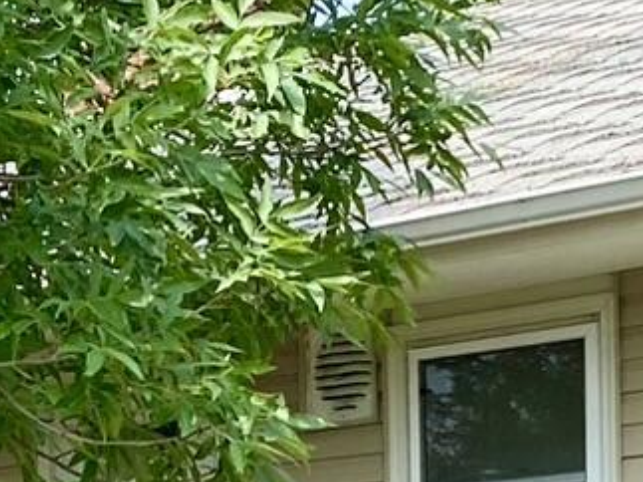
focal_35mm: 165
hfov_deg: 12.0
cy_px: 850
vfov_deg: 8.7
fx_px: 3064
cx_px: 295
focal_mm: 4.25
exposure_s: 1/1170
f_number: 1.8
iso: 32
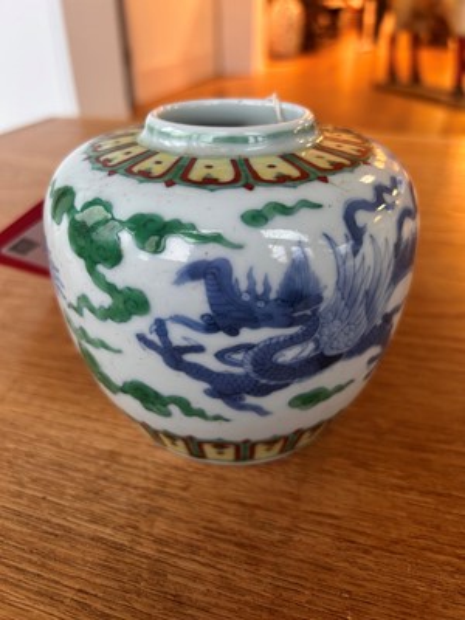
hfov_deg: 53.1
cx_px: 232
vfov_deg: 67.3
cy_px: 310
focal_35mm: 26
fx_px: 466
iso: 160
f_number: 1.5
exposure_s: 1/50
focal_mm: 5.7
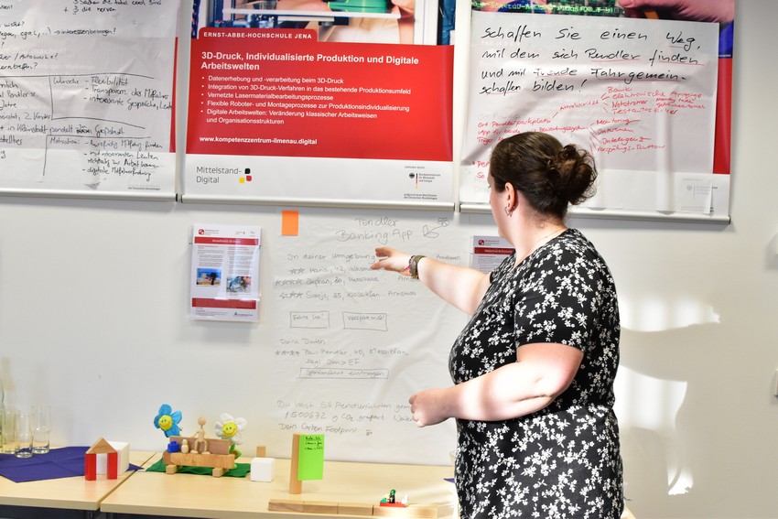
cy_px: 260
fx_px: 1135
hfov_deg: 37.8
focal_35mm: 52
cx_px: 389
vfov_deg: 25.8
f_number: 6.3
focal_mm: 35
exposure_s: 1/100
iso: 2000
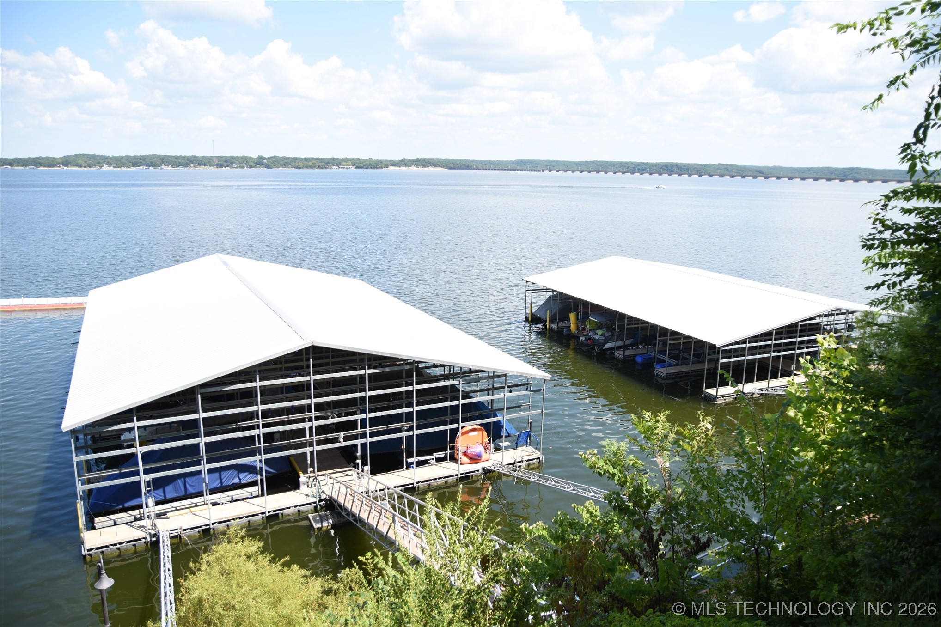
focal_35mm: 26
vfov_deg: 50.4
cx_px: 470
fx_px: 666
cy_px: 314
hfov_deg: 70.4
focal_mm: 17
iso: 100
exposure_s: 1/800
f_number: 3.2
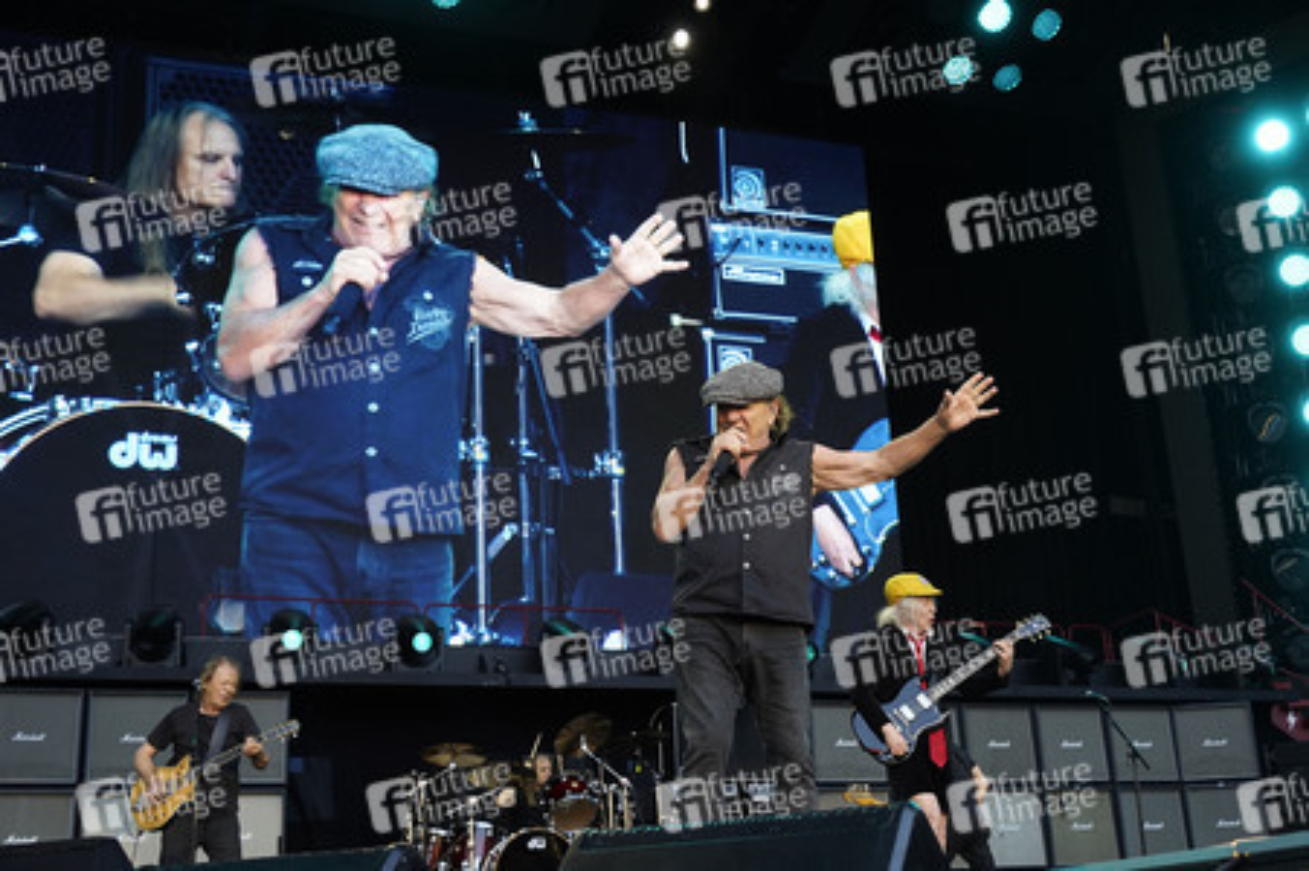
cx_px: 654
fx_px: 1526
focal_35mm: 42
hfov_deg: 46.4
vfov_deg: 31.8
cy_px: 436
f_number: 5
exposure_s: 1/400
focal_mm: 42
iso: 1600
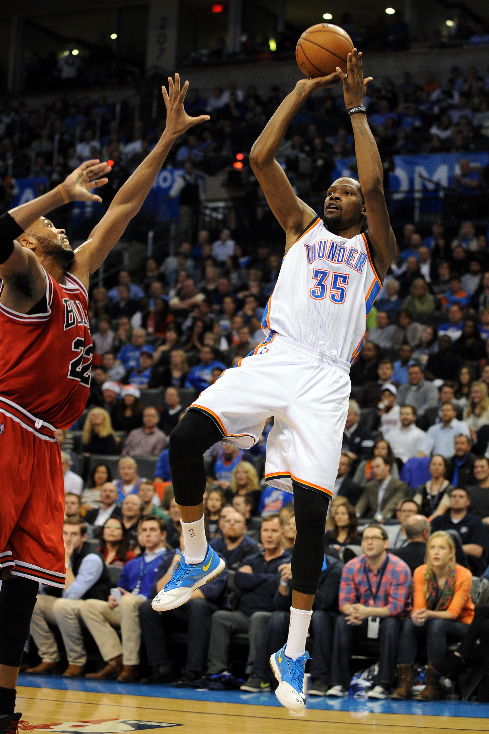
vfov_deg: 25.4
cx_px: 244
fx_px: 1632
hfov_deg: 17.0
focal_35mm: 80
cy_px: 367
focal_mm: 80
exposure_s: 1/640
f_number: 2.8
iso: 2000
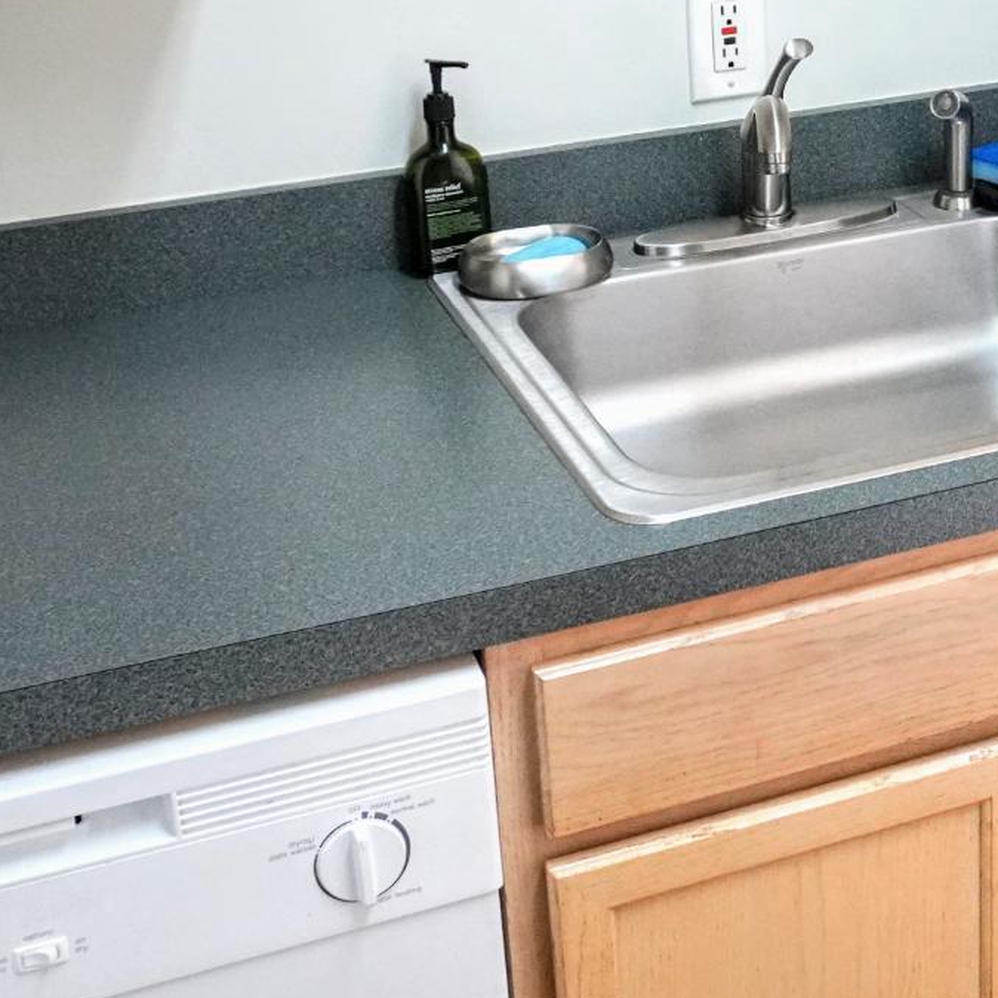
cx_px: 780
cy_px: 122
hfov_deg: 27.2
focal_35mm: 62
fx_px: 2022
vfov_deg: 26.9
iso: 2000
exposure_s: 1/160
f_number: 3.5
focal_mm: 16
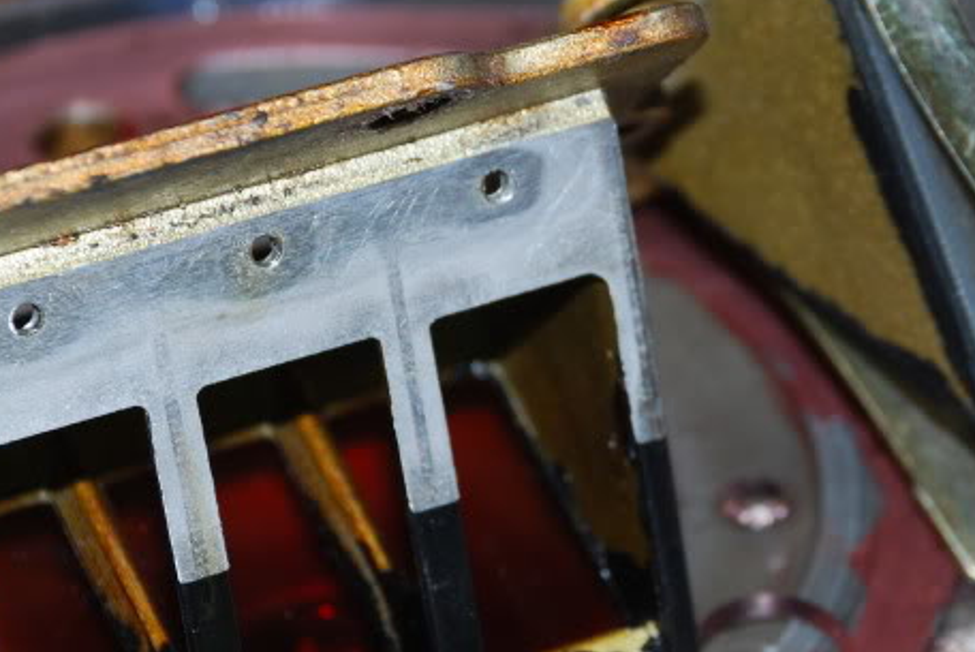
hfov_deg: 7.2
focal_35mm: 286
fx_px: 7756
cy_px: 275
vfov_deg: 4.8
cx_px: 694
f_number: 5.6
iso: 100
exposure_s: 1/60
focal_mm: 85
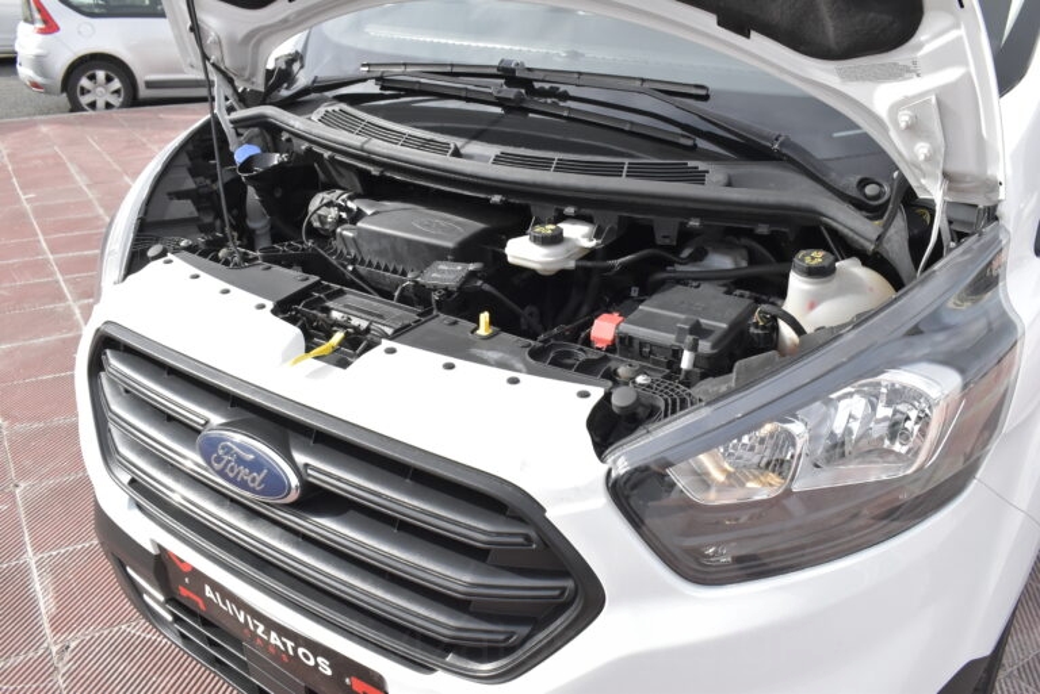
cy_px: 347
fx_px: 910
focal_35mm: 32
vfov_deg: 41.8
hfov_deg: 59.5
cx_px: 520
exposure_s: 1/2000
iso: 1600
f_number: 7.1
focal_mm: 21
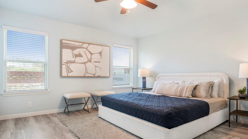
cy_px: 75
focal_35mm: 21
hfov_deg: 83.8
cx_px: 127
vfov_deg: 53.5
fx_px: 138
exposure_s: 1/5
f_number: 11
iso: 250
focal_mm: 14
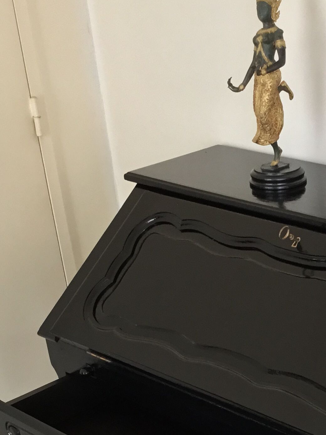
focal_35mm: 73
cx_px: 313
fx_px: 916
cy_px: 396
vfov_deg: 25.8
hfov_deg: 19.7
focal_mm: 3.3
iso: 80
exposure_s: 1/33
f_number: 2.4
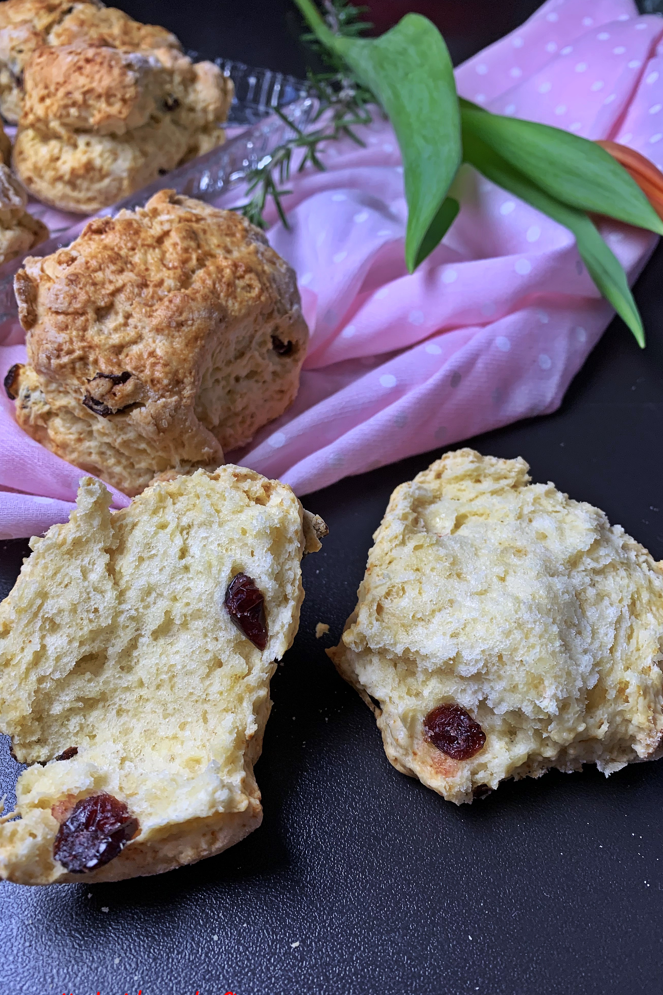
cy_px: 510
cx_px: 323
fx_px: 773
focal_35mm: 28
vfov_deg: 65.5
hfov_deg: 46.4
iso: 64
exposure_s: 1/100
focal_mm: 4.25
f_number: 1.8
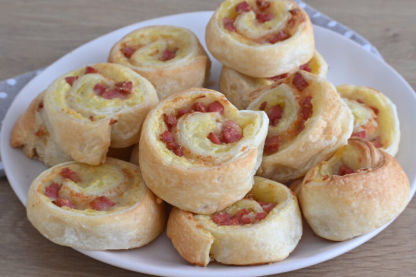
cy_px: 138
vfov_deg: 16.0
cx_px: 208
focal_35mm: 85
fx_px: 982
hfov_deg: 23.9
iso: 640
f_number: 13
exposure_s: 1/6
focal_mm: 57
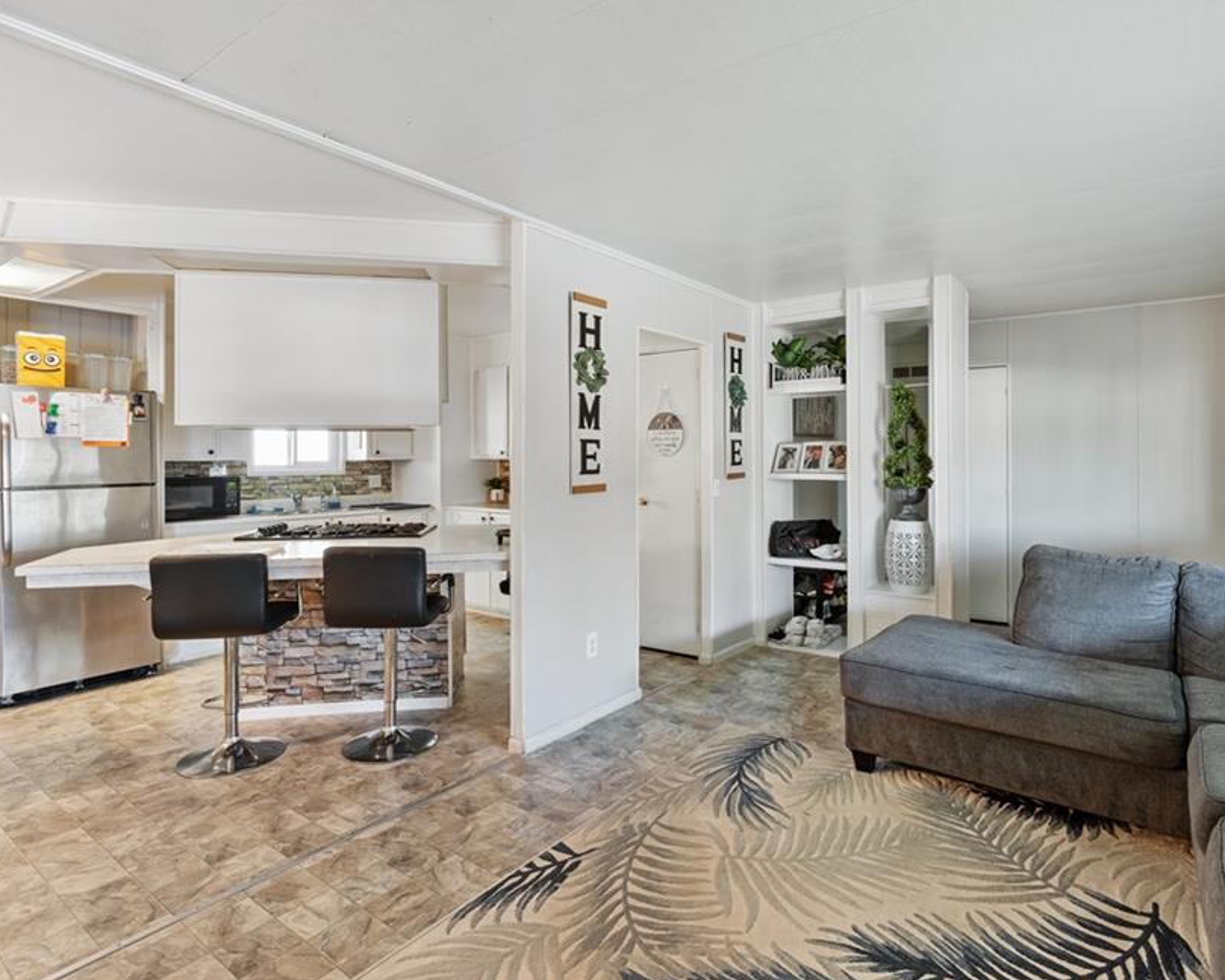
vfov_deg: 70.8
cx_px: 671
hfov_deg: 83.1
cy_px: 473
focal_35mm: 19
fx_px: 689
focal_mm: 16
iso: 250
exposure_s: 2.5
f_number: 7.1
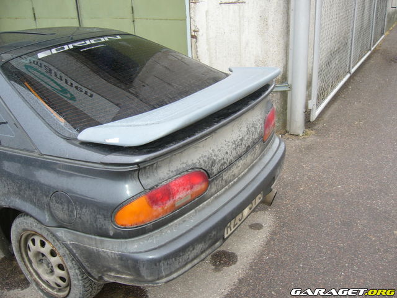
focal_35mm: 35
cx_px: 198
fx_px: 401
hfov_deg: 52.6
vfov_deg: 40.7
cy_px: 149
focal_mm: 5.8
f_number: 2.8
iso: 100
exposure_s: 1/160
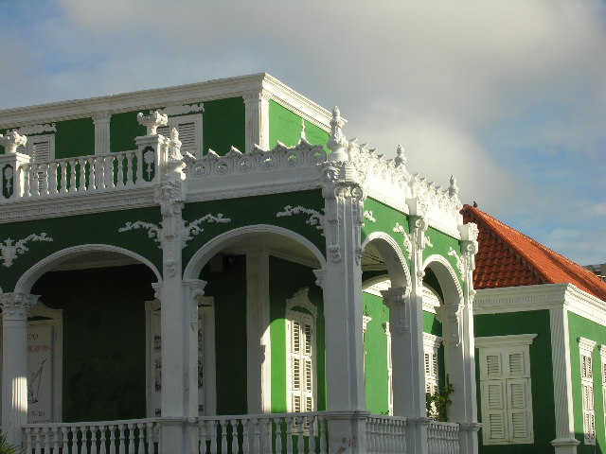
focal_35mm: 85
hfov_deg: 23.0
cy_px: 227
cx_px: 303
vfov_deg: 17.4
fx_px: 1488
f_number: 7.7
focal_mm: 21.6
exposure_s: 1/141
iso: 50
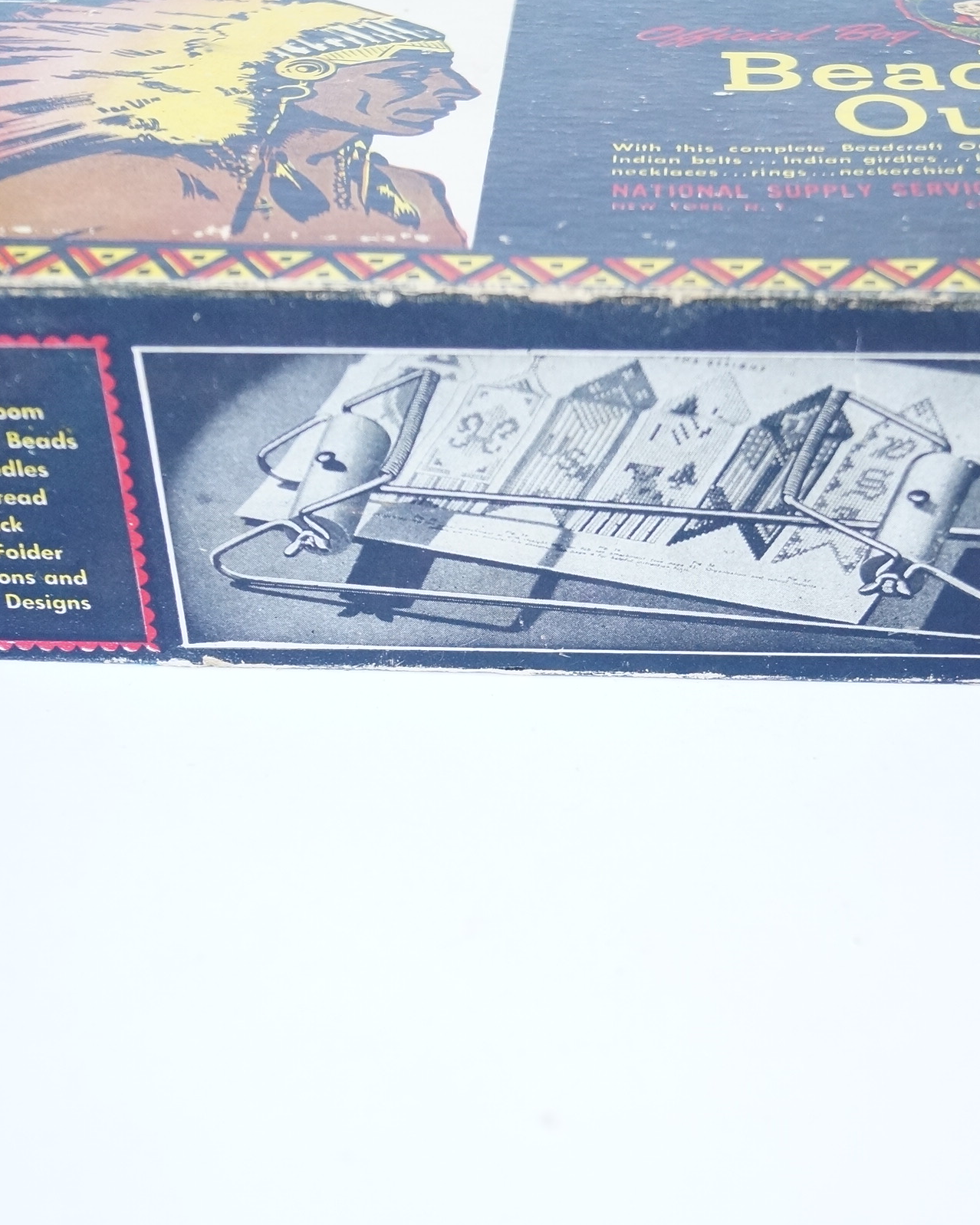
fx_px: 2031
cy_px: 613
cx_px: 624
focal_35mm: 56
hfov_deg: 27.0
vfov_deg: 33.6
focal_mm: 26
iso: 1600
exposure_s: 1/60
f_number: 4
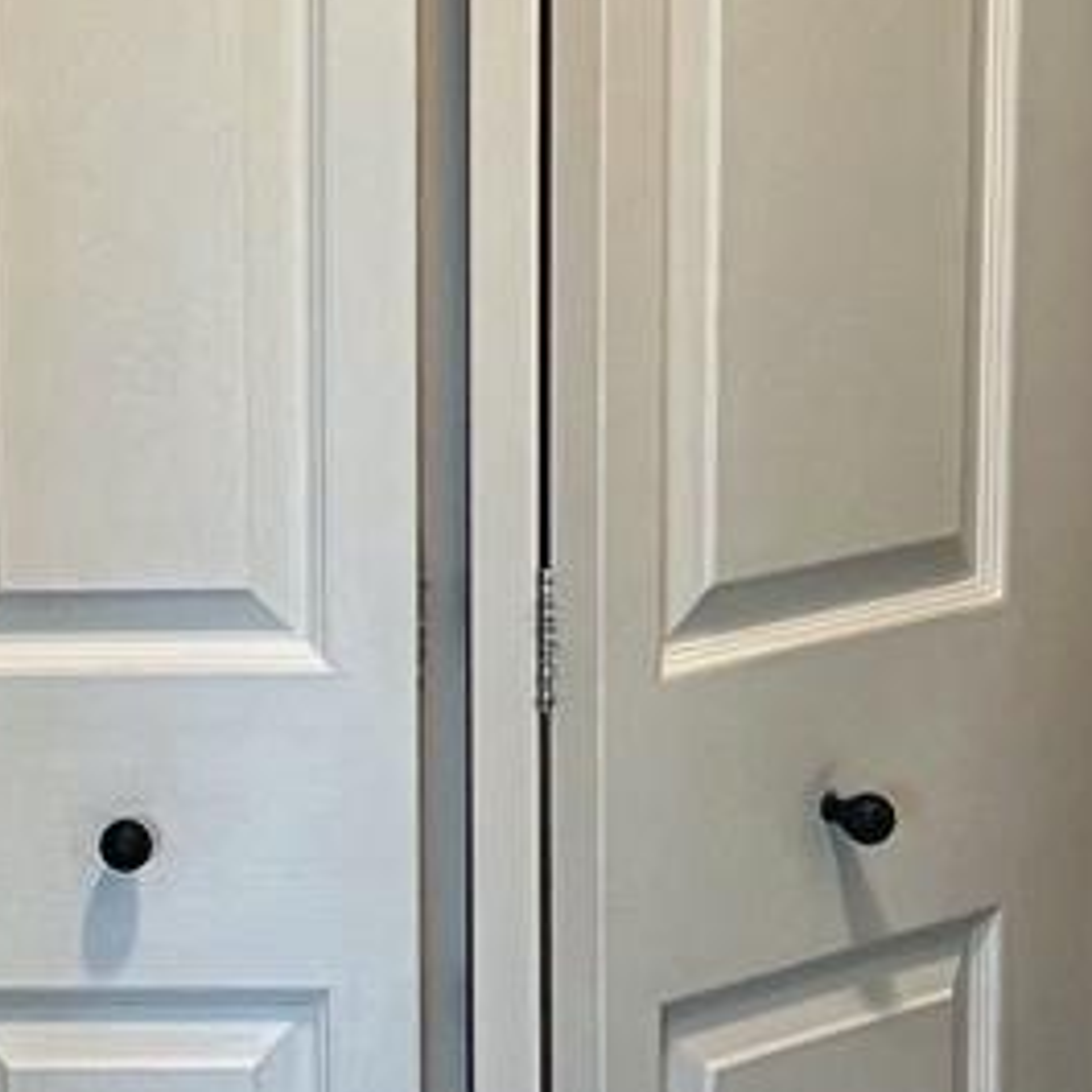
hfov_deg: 12.9
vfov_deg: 13.1
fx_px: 4747
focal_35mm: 133
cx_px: -54
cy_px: 692
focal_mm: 5.7
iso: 320
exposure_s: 1/60
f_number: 1.5
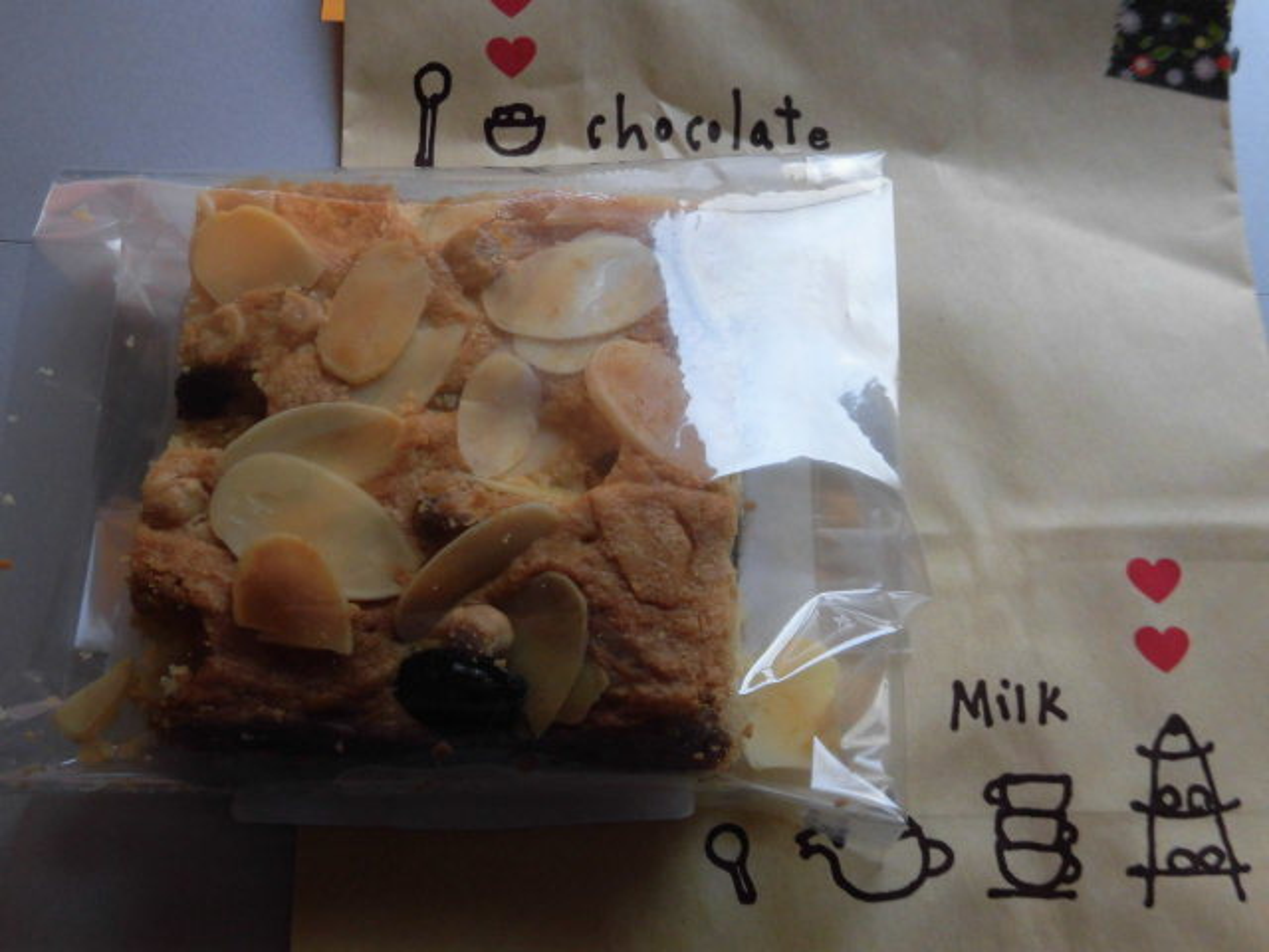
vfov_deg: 33.6
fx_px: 1576
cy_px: 476
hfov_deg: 43.9
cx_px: 634
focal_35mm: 43
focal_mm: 7.72
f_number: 3.8
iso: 160
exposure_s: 1/60
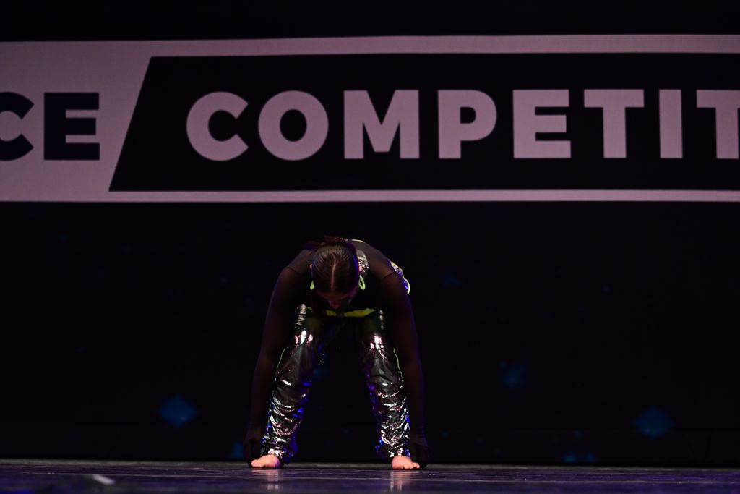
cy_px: 247
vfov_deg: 13.0
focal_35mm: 105
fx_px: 2158
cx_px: 370
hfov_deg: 19.5
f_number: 3.2
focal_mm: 70
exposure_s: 1/1000
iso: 2500
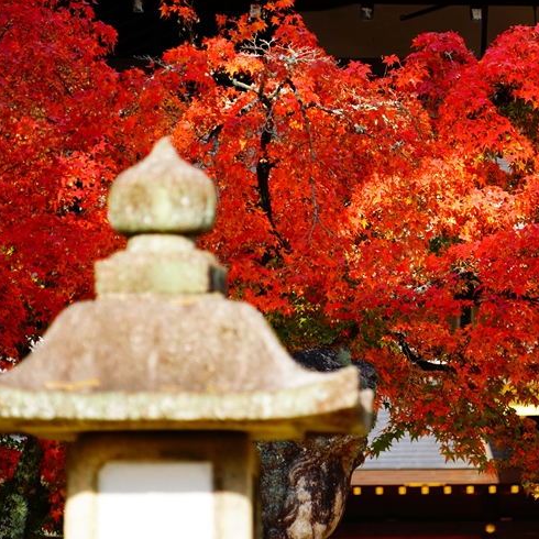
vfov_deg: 6.6
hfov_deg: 6.6
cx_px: 383
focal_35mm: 265
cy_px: 269
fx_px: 4668
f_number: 5.6
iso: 160
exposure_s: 1/200
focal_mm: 191
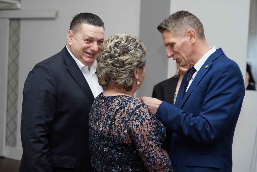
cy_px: 86
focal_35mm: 64
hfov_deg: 31.4
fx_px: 457
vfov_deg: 21.2
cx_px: 128
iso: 500
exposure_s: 1/100
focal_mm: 64
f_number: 5
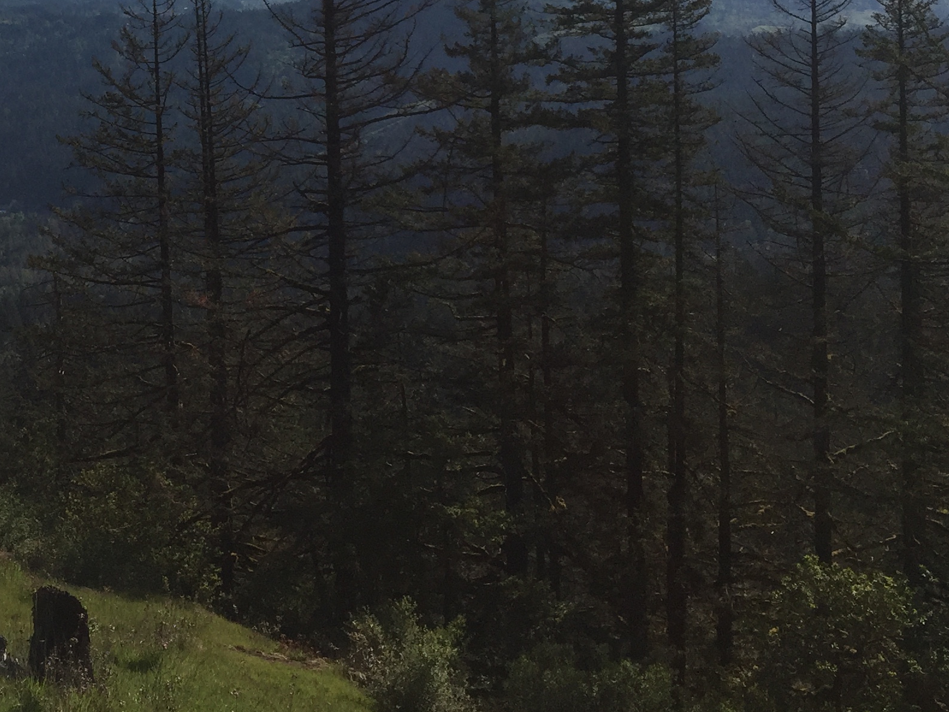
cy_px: -19
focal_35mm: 60
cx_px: 133
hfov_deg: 31.0
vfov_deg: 23.3
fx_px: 1645
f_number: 2.2
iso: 32
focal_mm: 4.15
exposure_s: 1/4405
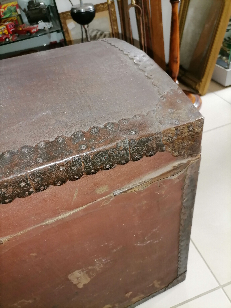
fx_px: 231
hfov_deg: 53.1
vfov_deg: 67.3
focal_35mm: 26
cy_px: 154
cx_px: 116
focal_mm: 5.4
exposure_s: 1/33.3
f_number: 1.8
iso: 250
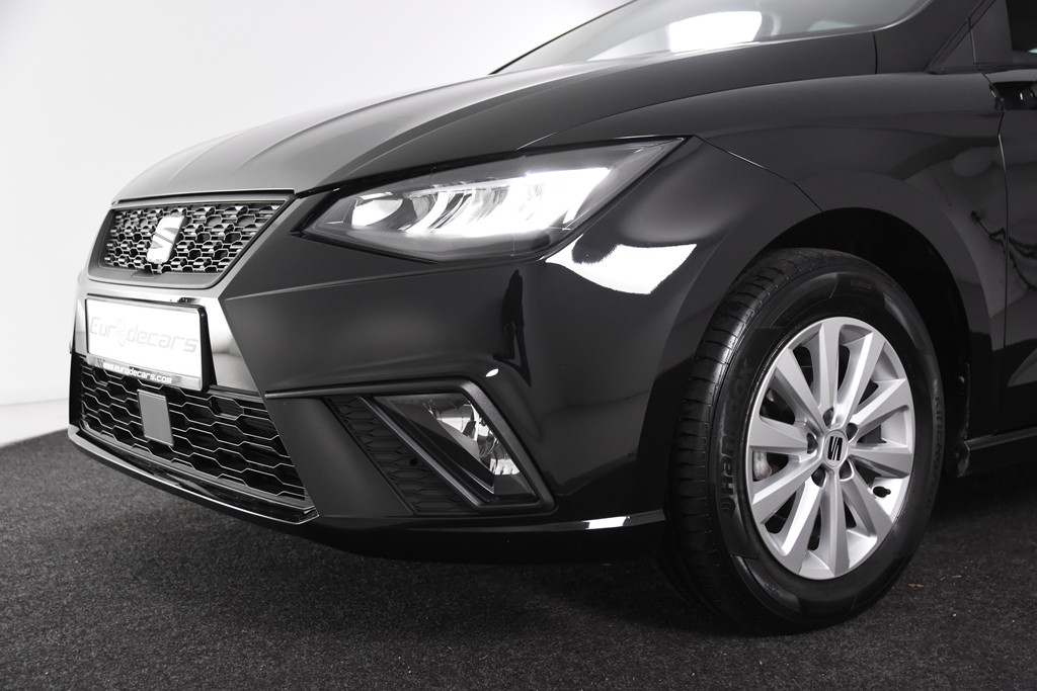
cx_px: 518
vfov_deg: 31.9
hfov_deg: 46.4
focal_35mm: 42
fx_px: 1210
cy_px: 346
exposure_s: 1/80
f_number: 4.5
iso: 1600
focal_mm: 28
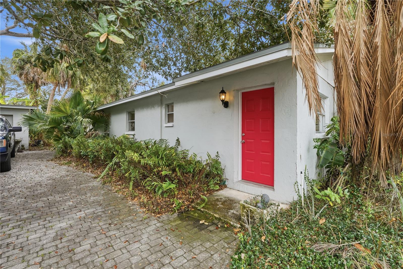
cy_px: 134
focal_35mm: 15
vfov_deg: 77.3
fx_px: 168
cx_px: 202
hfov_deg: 100.4
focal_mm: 10
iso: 400
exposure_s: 1/250
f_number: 8
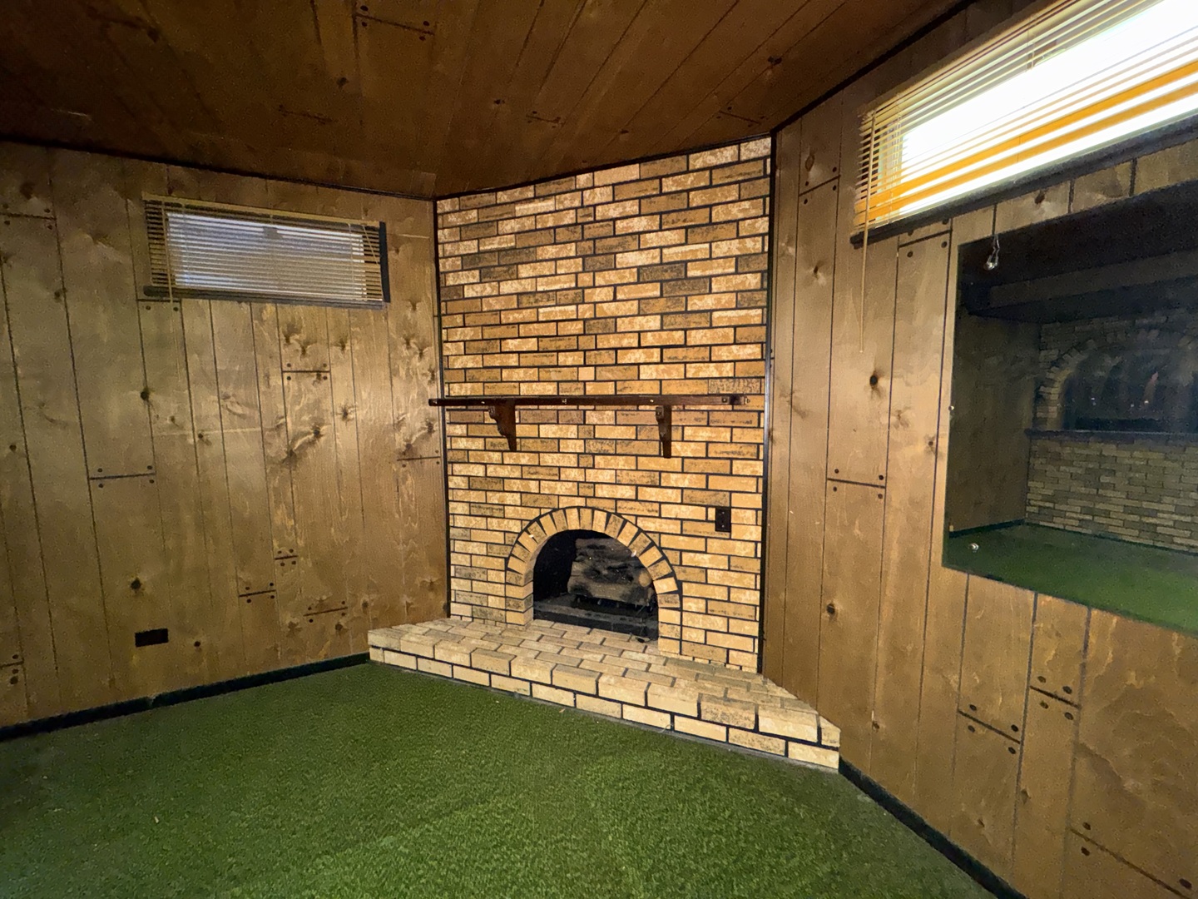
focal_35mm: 14
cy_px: 450
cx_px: 599
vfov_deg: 85.7
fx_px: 485
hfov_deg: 102.1
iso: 640
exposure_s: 1/24
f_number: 2.2
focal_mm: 2.22
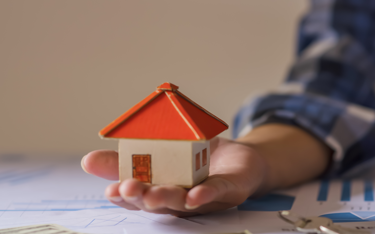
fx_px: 1237
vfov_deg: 10.8
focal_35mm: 121
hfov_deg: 17.2
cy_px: 146
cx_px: 216
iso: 320
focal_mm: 85
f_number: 2.8
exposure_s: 1/125
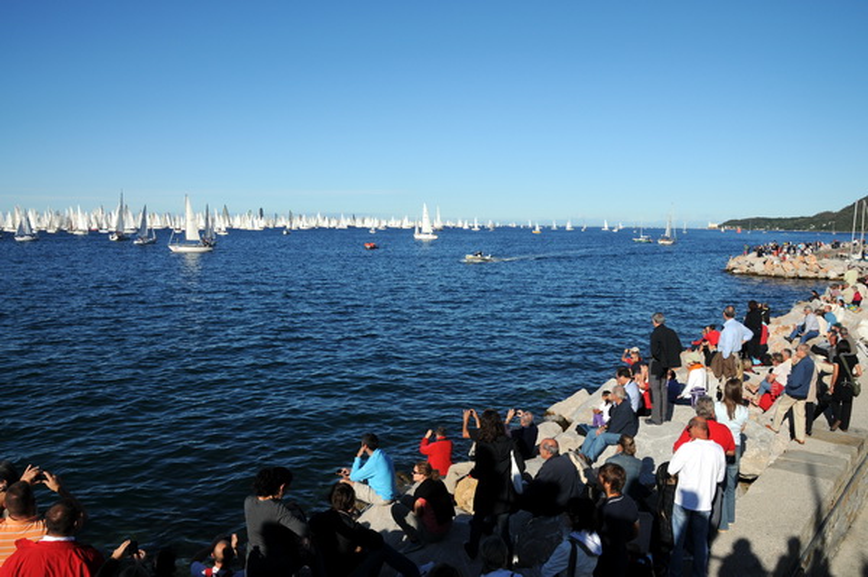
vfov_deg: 47.9
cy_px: 288
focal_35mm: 27
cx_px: 434
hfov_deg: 67.4
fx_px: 650
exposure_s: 1/500
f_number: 11
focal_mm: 18
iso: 200
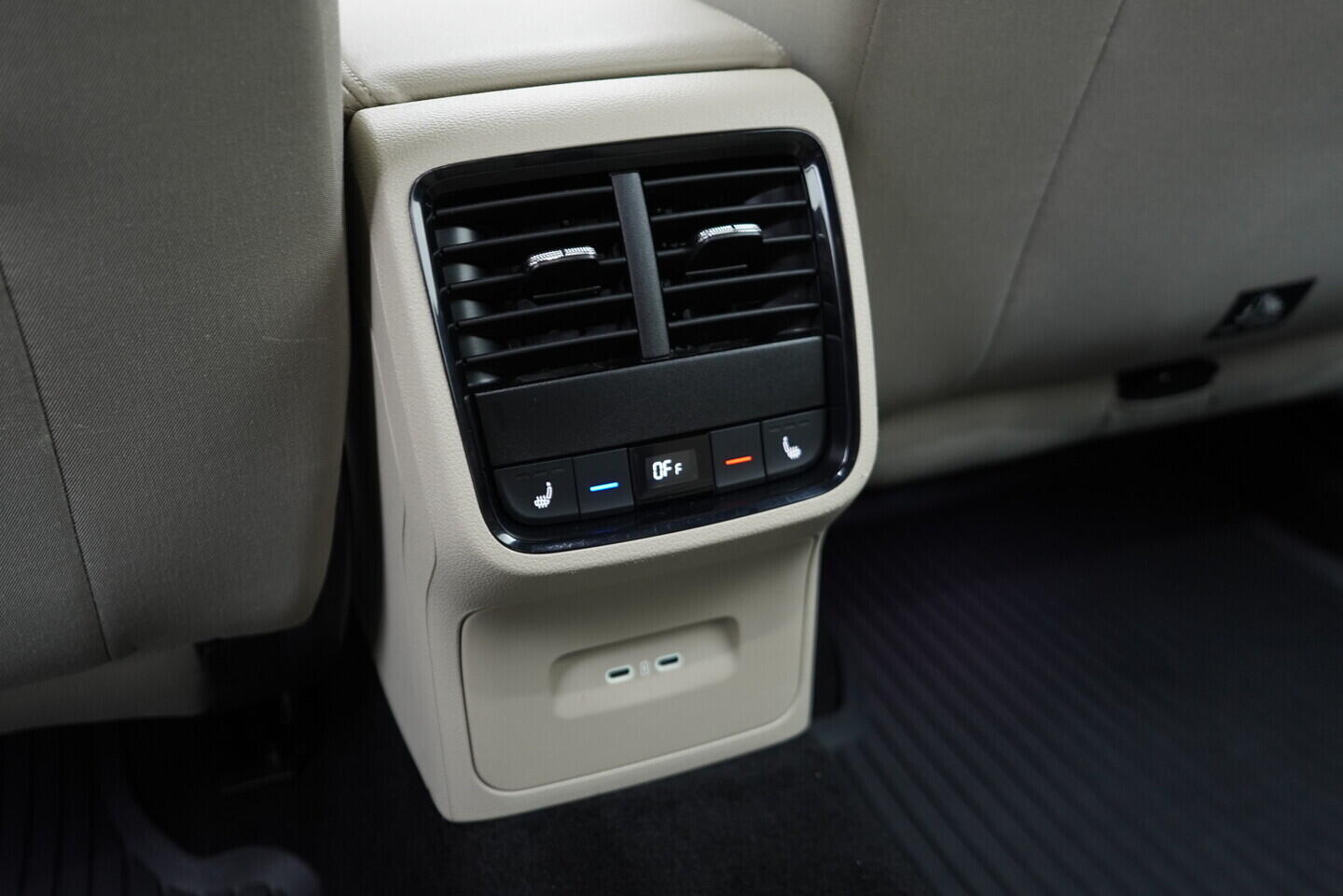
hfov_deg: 53.1
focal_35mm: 36
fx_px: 1343
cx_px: 672
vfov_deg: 36.9
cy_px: 448
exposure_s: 1/40
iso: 500
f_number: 2.8
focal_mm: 24
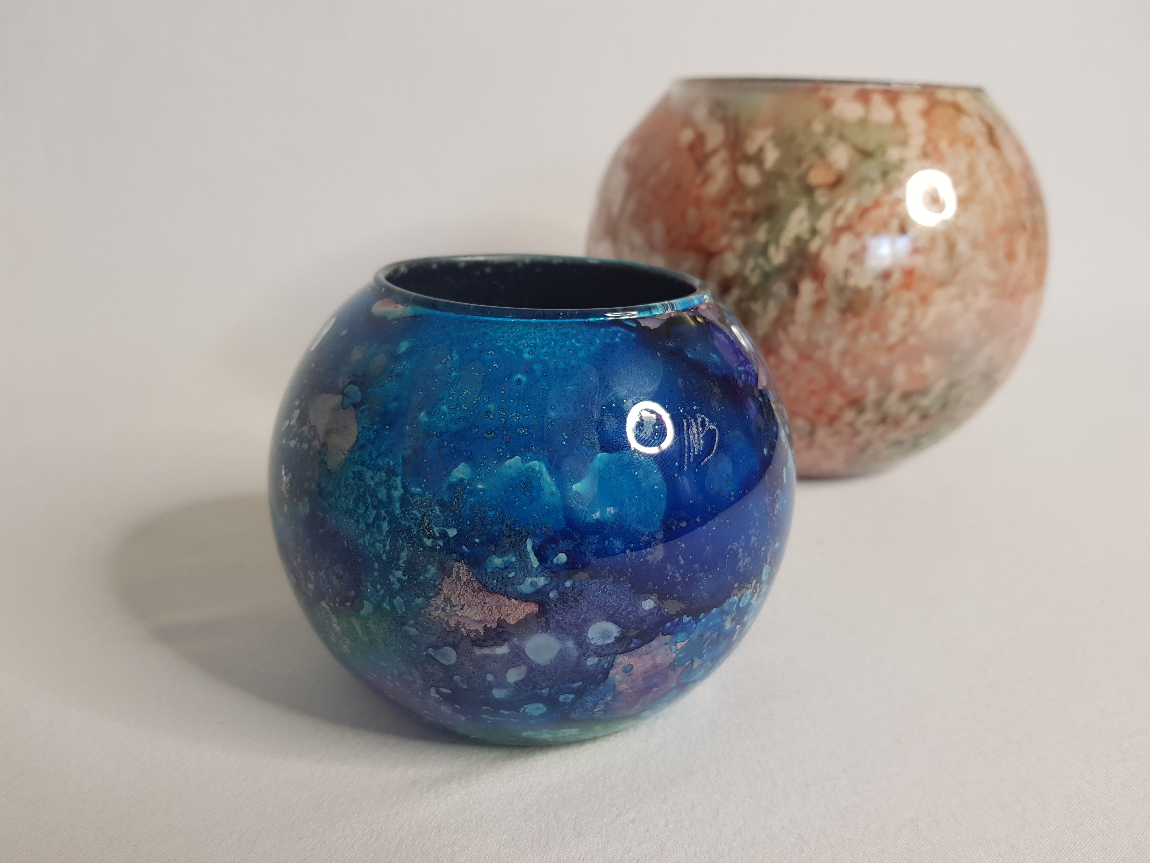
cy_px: 432
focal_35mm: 26
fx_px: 864
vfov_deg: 53.1
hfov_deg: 67.3
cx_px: 575
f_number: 1.7
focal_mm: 4.2
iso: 64
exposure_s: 1/50
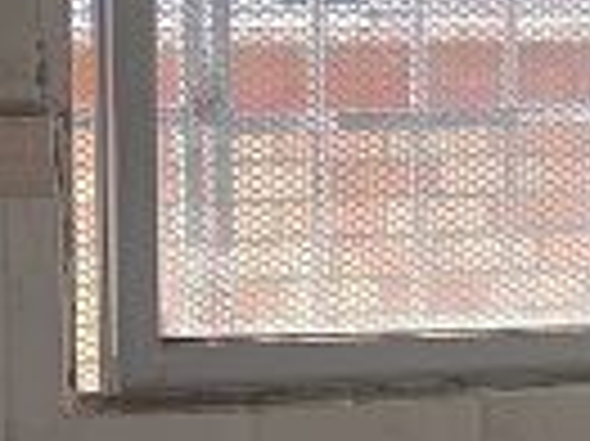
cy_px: 760
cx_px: 311
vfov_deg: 8.7
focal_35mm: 165
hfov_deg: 12.0
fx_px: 2810
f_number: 1.9
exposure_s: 1/100
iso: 143
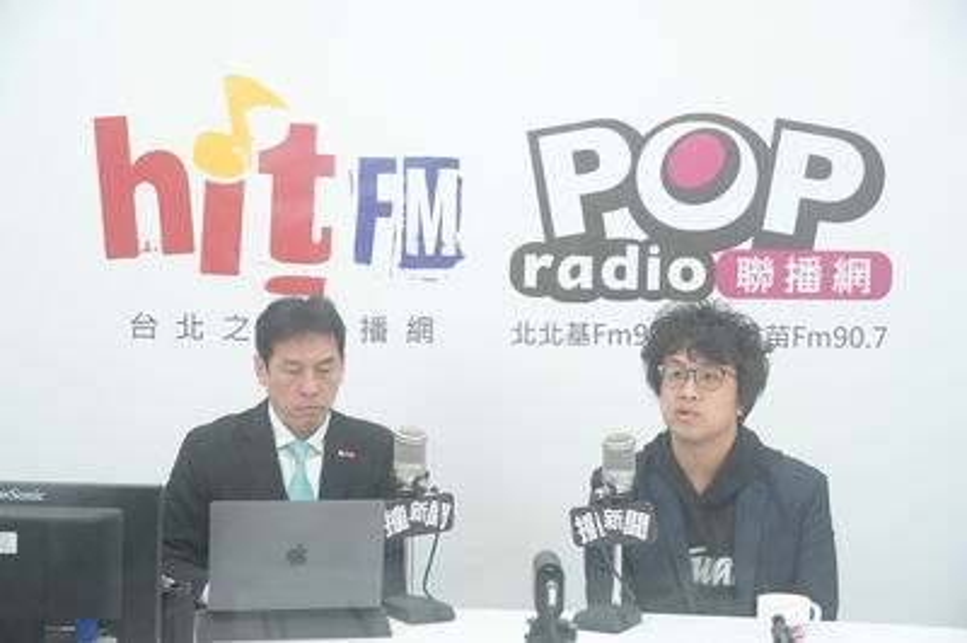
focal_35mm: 64
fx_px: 1731
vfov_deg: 21.0
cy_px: 322
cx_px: 484
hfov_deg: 31.2
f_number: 5
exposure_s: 1/125
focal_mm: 43
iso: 1000
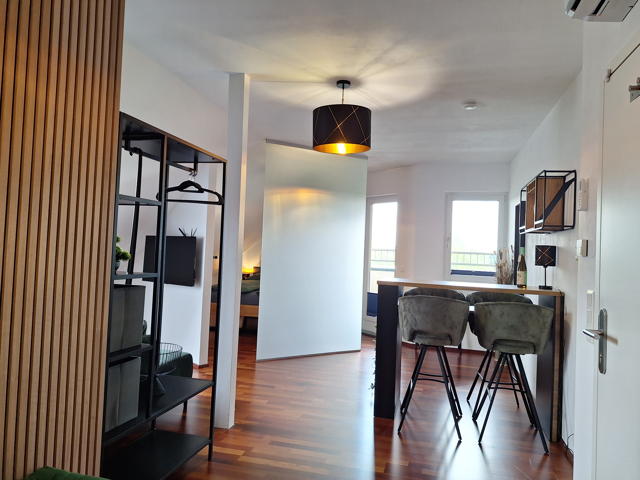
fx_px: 425
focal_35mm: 23
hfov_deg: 73.9
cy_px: 240
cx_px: 320
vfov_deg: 58.9
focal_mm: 5.54
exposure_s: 1/50
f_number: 1.8
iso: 40
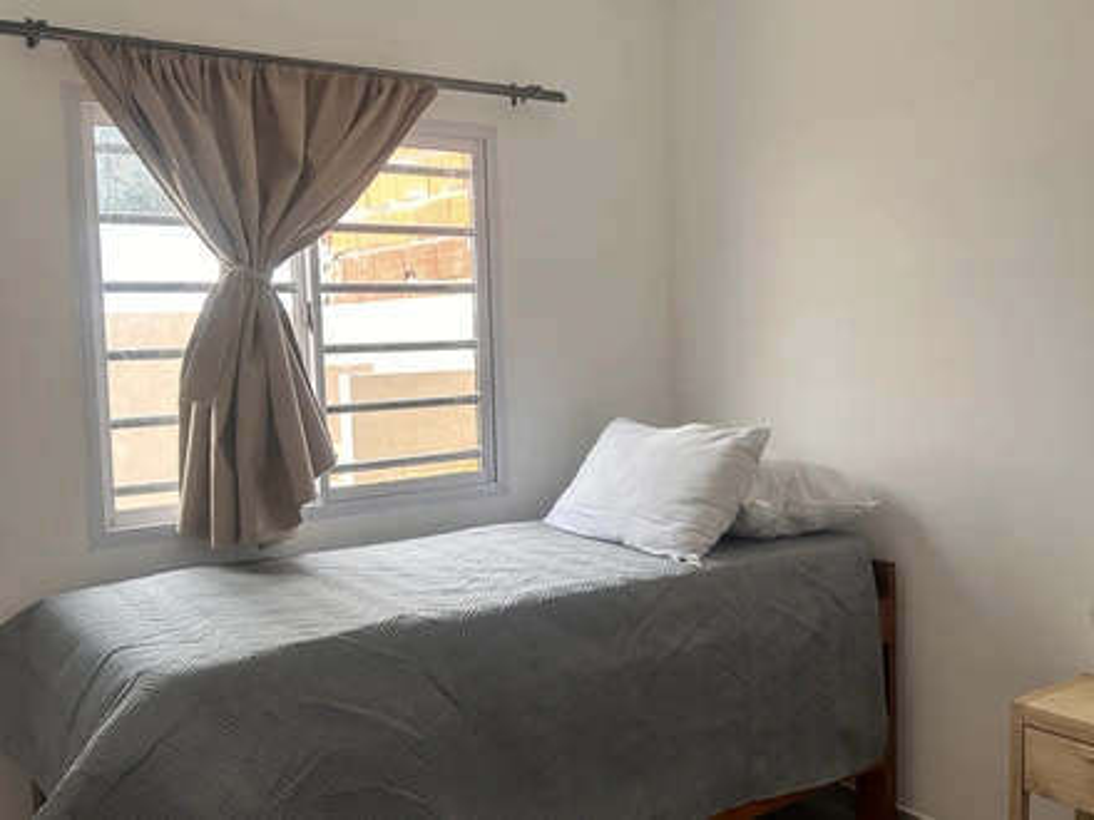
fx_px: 822
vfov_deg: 53.1
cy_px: 410
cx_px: 547
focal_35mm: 26
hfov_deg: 67.3
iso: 40
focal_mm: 5.7
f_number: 1.5
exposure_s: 1/121
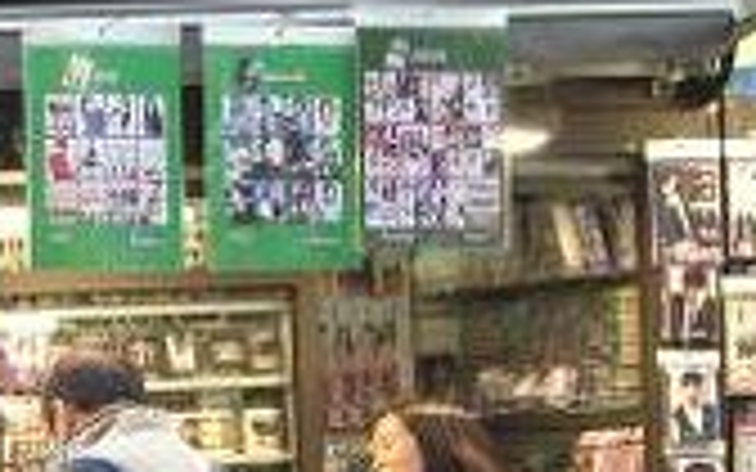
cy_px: 600
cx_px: 99
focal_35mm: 156
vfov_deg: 8.3
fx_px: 3214
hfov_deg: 13.3
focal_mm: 7.9
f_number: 2.8
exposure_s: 1/80
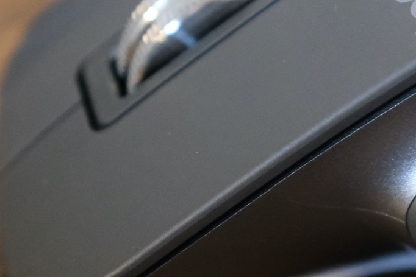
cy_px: 87
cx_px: 528
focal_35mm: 292
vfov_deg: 4.7
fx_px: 3375
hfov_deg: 7.0
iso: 6400
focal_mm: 55
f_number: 2.8
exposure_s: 1/80
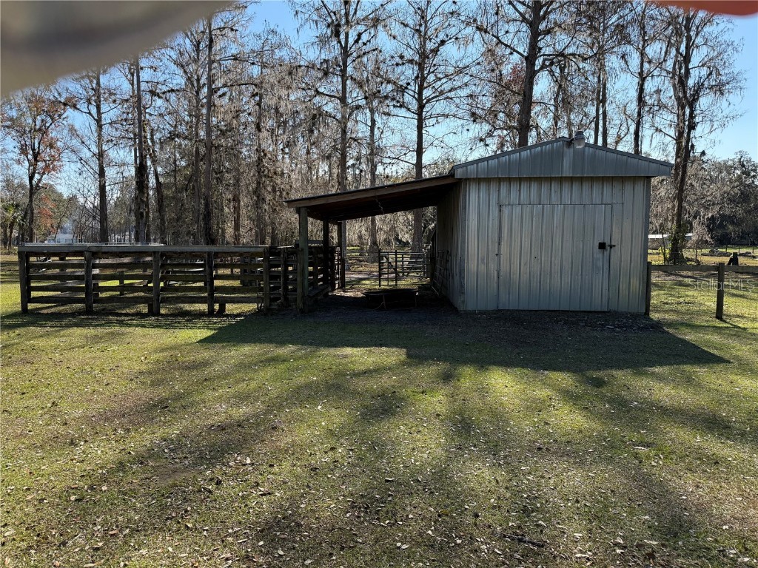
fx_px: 526
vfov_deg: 56.8
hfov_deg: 71.6
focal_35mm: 24
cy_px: 284
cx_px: 379
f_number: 1.78
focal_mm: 6.76
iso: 100
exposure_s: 1/3021
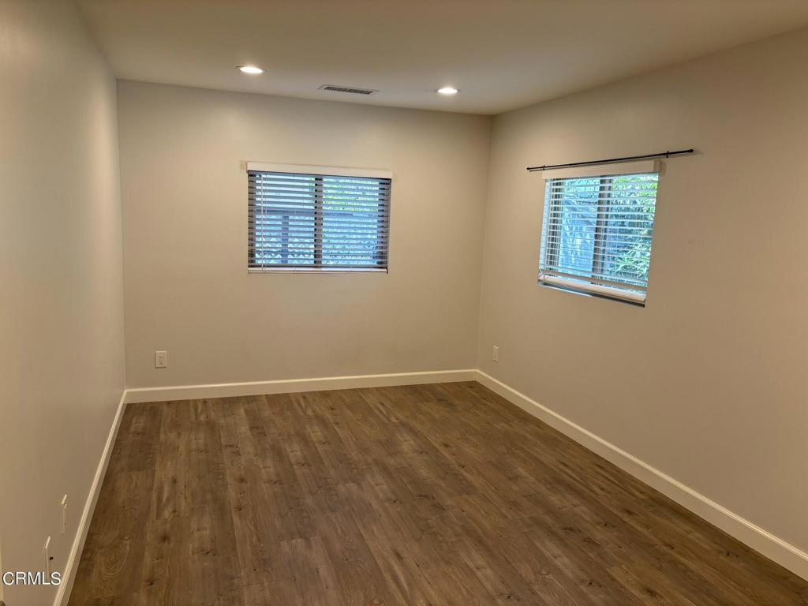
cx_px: 404
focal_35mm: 26
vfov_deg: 53.1
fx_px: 607
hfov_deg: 67.3
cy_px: 303
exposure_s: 1/60
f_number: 1.6
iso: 80
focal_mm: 5.96
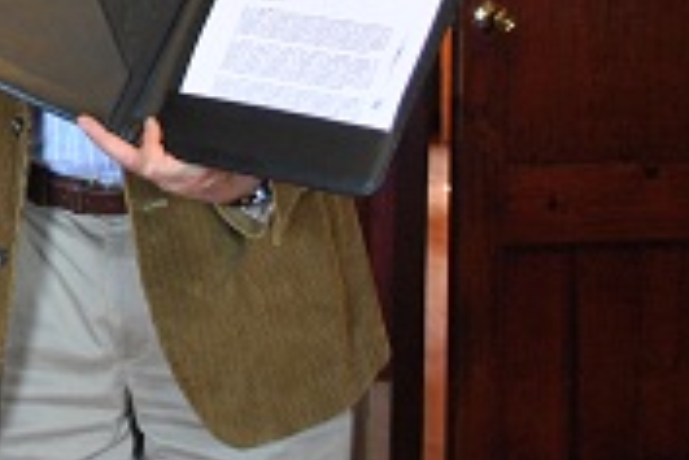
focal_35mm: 110
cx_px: -125
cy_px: -133
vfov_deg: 12.1
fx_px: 2105
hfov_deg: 17.7
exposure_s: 1/30
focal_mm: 26
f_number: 4.2
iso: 500
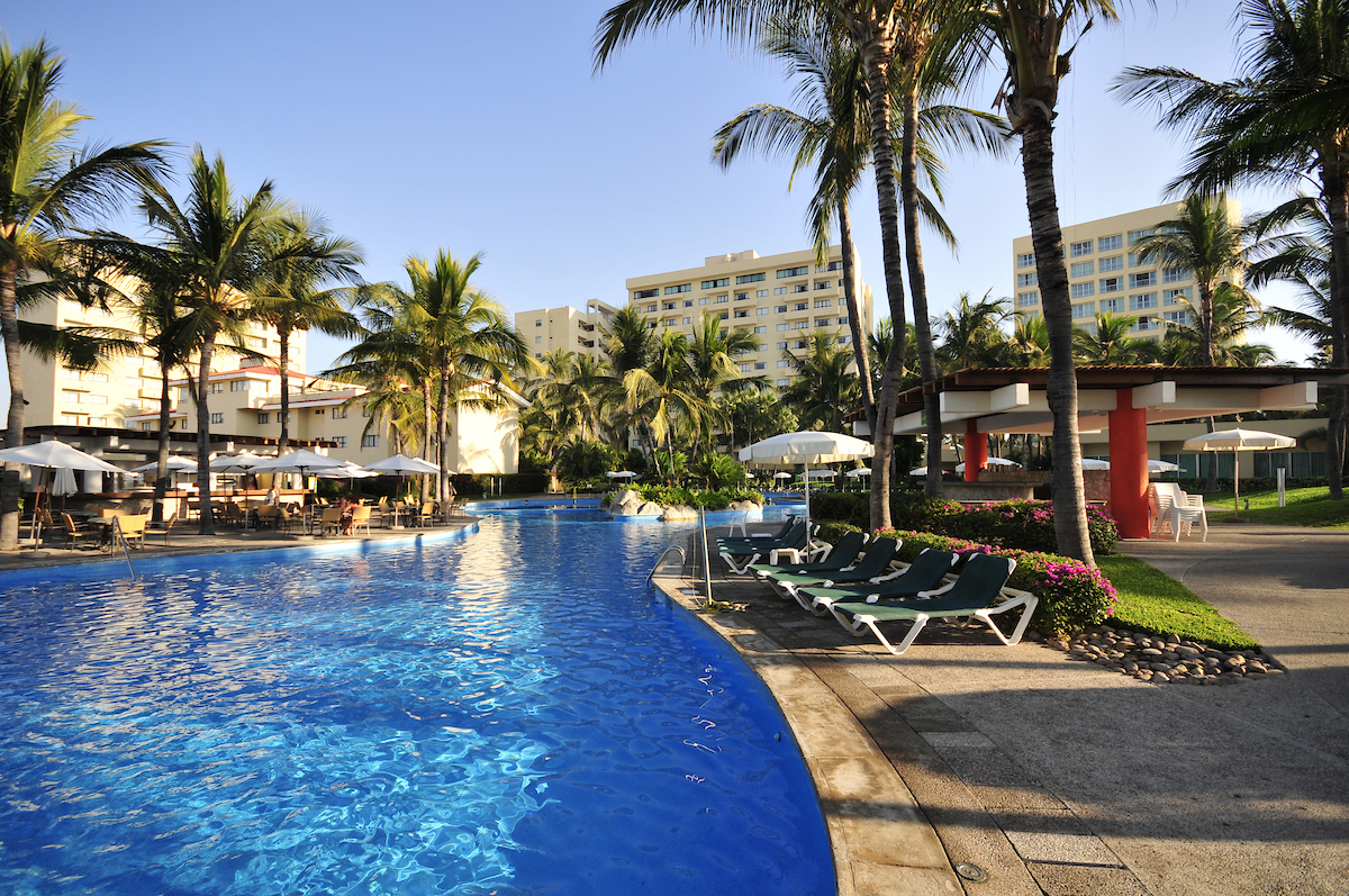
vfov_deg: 77.2
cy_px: 448
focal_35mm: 15
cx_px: 674
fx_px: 561
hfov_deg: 100.5
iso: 200
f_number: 5.6
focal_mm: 10
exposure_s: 1/320
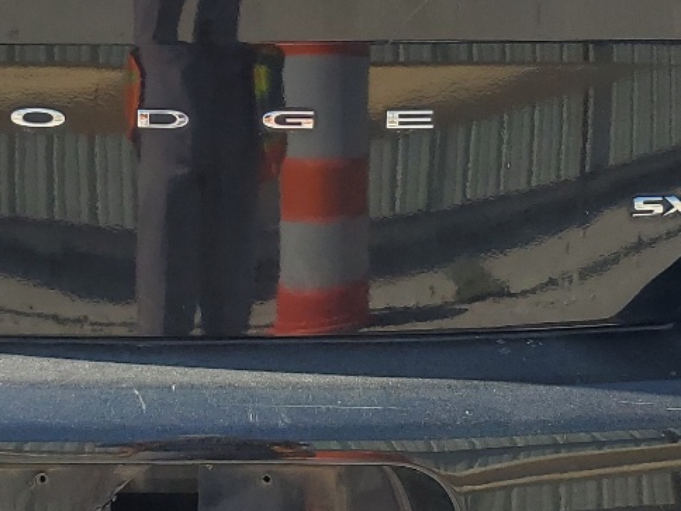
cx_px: 186
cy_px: 232
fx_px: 1692
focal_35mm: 86
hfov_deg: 22.6
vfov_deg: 17.2
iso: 50
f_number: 1.5
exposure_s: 1/2500
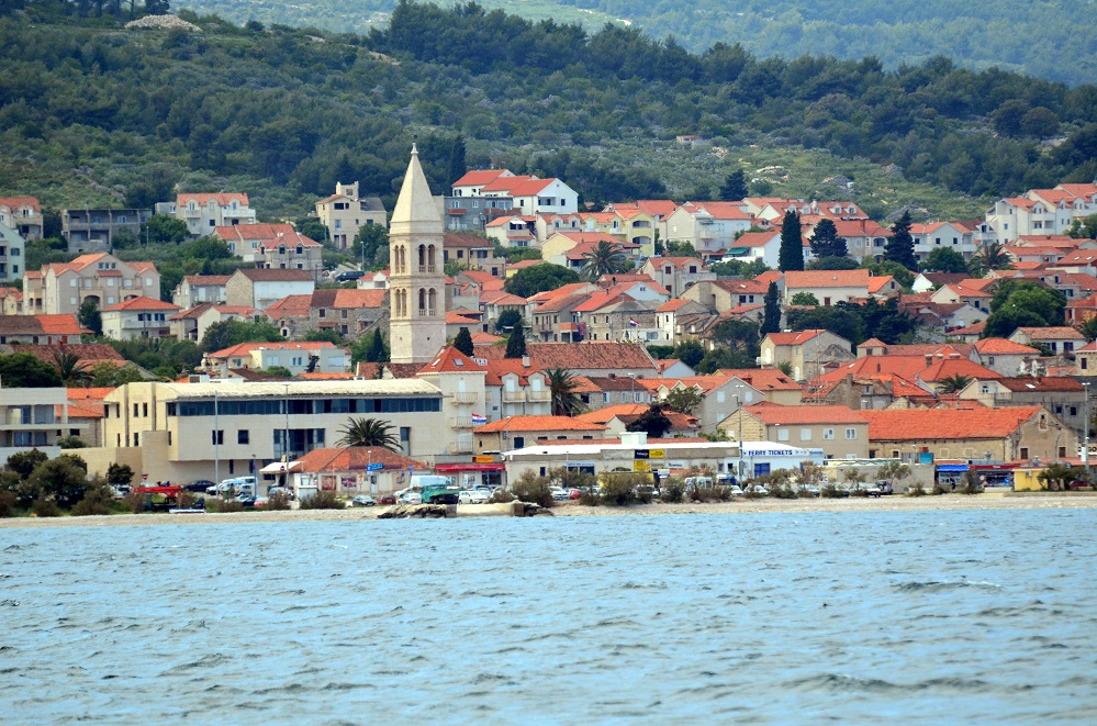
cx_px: 548
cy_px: 363
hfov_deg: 5.3
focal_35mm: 390
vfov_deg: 3.5
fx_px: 11856
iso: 800
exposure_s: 1/2500
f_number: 5.6
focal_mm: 260
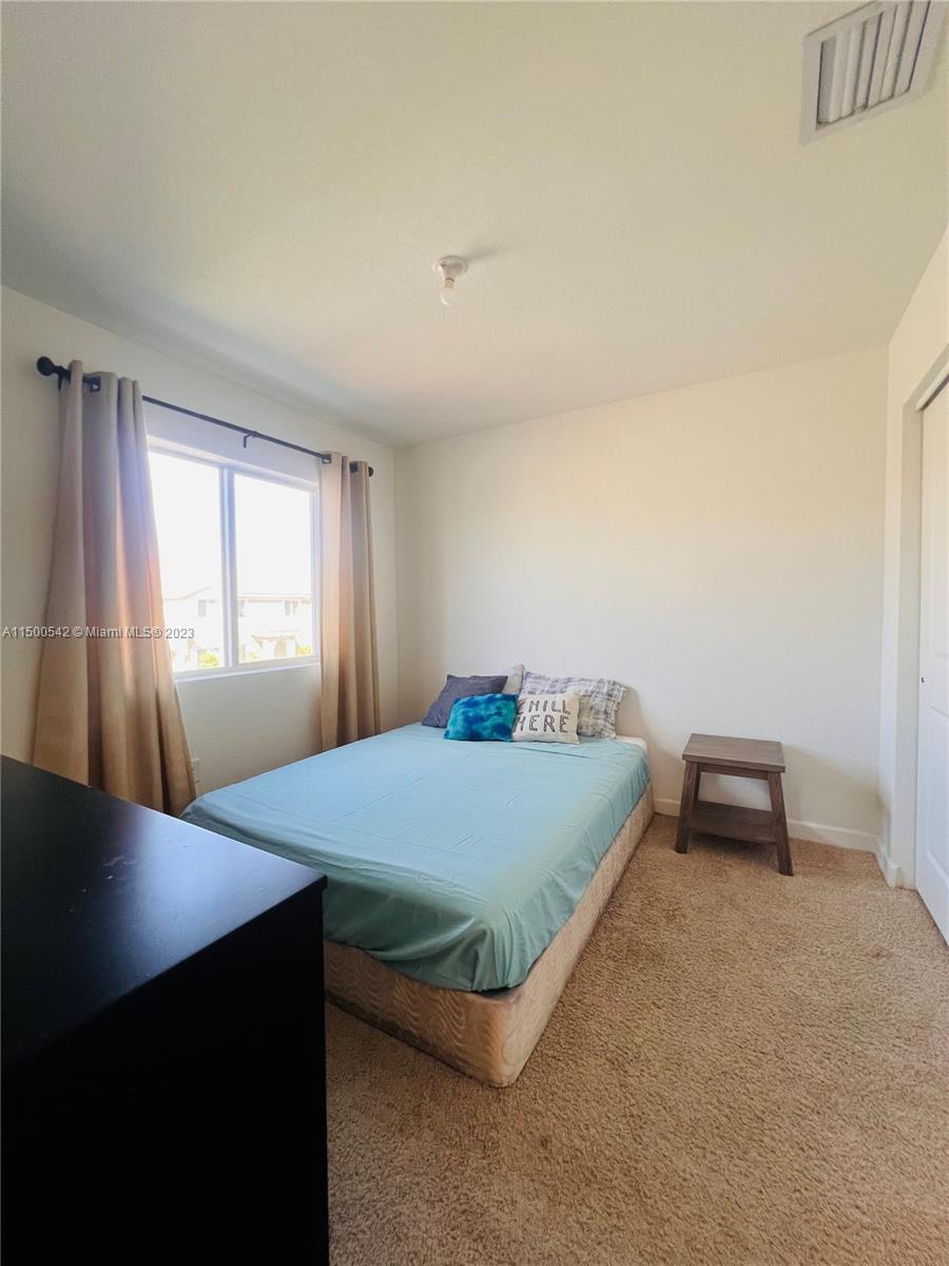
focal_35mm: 13
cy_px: 633
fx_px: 475
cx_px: 474
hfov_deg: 89.9
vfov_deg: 106.2
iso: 125
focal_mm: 1.57
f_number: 1.8
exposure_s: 1/120
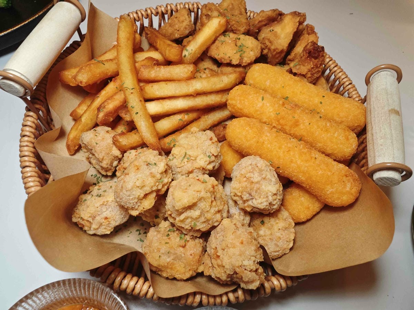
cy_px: 155
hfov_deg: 73.9
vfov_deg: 58.9
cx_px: 207
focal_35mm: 23
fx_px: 275
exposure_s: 1/60
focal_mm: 2.03
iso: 160
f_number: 1.8
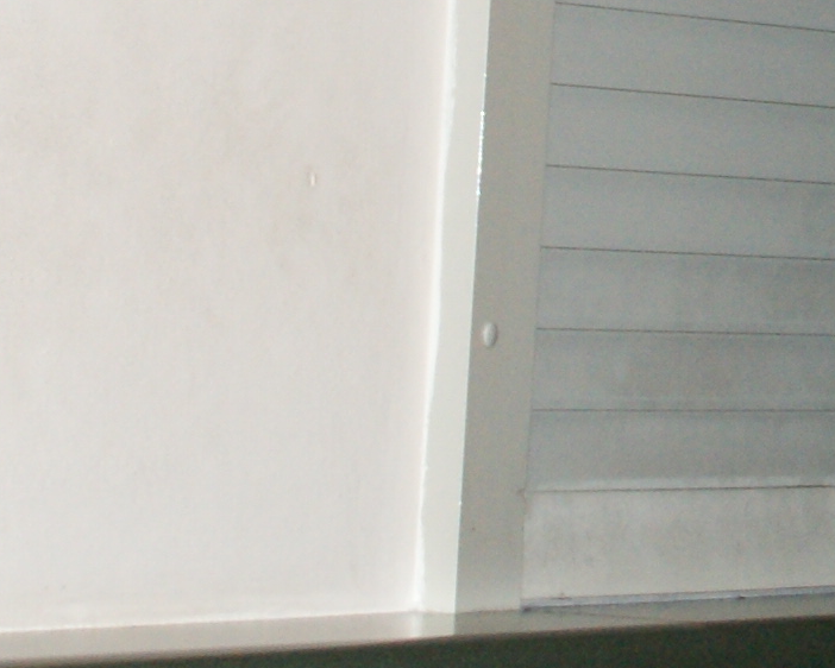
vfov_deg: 5.5
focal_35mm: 276
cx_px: 1971
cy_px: -427
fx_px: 6823
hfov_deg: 6.7
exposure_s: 1/60
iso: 400
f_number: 5
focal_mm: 30
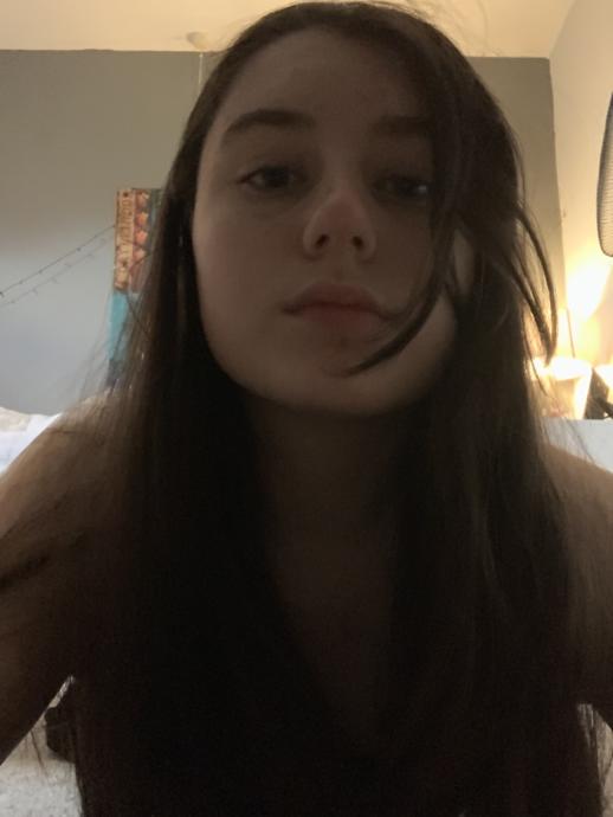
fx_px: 755
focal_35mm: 32
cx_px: 306
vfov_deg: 56.8
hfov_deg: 44.2
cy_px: 408
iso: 1600
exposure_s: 1/15
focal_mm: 2.87
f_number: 2.2
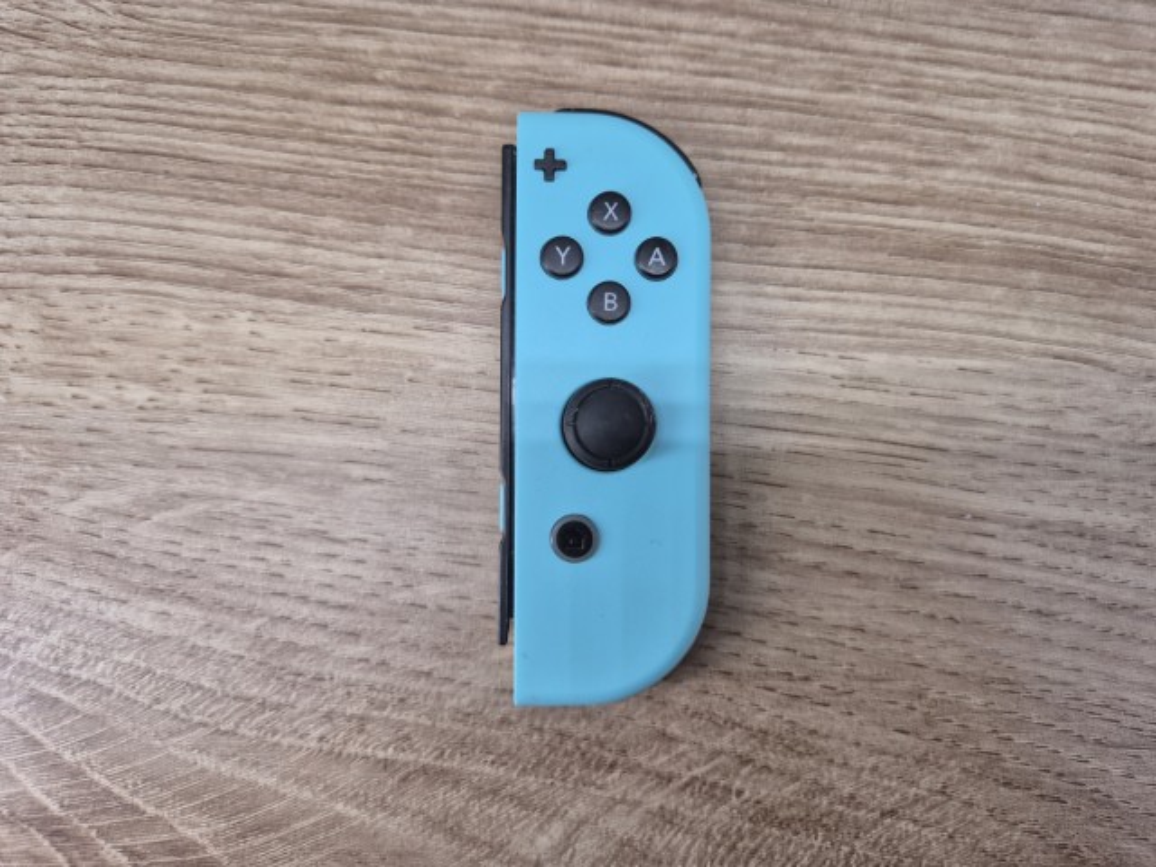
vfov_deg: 58.9
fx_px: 768
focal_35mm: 23
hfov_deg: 73.9
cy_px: 434
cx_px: 578
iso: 25
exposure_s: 1/180
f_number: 1.8
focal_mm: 5.4
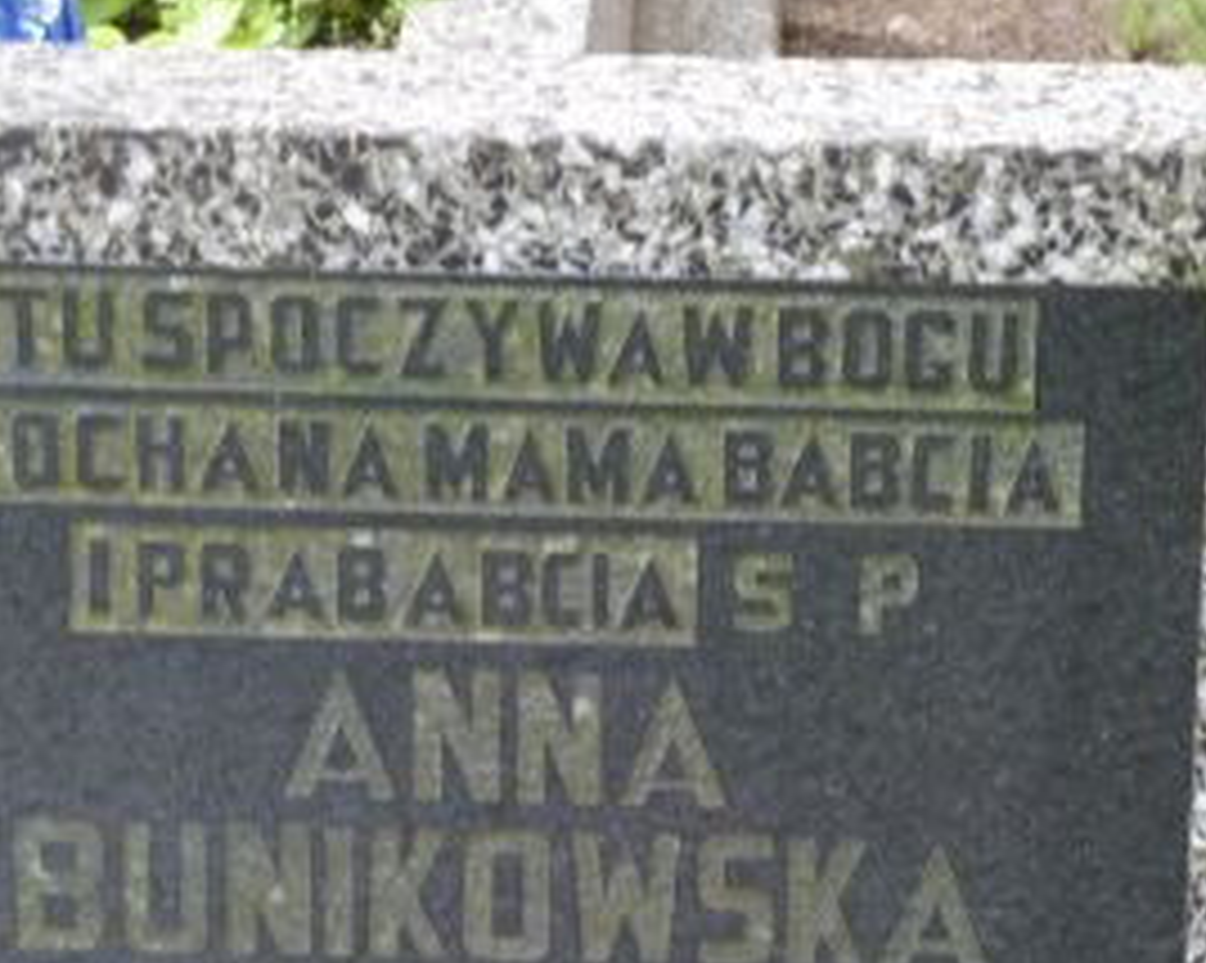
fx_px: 7419
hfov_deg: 9.3
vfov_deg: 7.4
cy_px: 986
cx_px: 436
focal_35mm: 208
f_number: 4.4
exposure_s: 1/40
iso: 200
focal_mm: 19.5
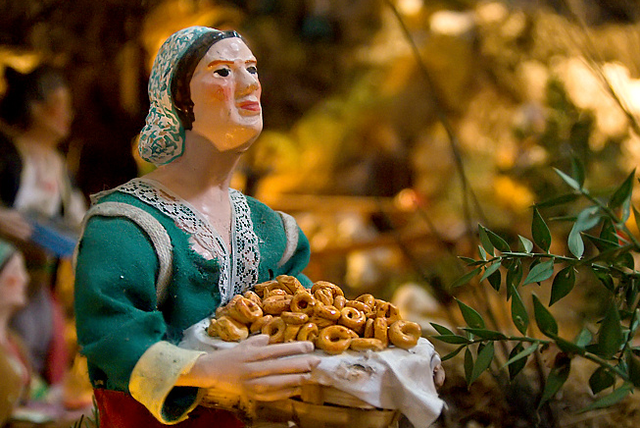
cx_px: 353
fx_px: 1078
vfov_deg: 22.4
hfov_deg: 33.0
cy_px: 221
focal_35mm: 61
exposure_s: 1/15
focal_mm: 33
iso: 3200
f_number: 4
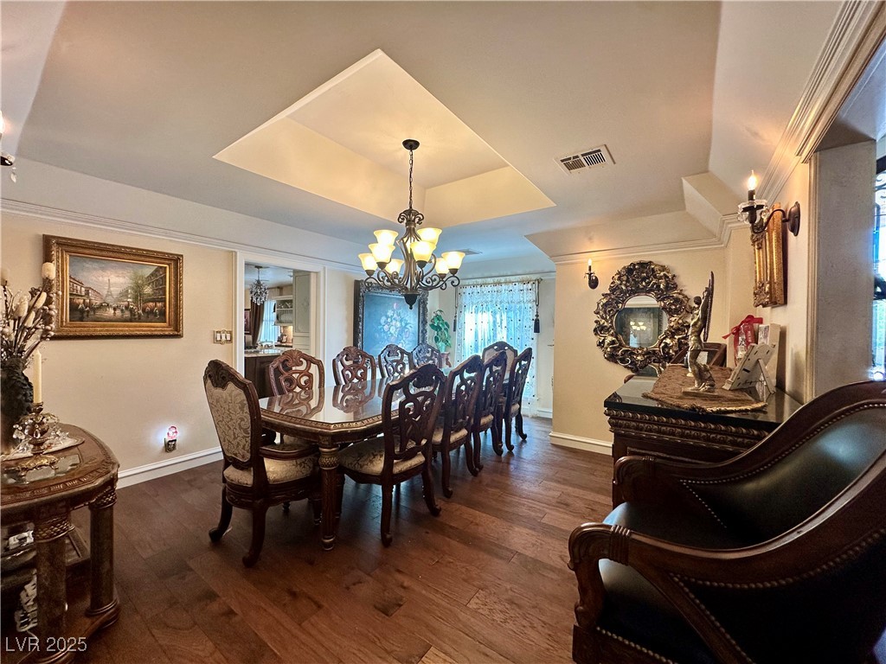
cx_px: 443
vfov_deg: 85.7
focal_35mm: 14
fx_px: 358
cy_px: 332
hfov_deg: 102.1
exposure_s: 1/120
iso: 125
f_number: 2.2
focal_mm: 2.22
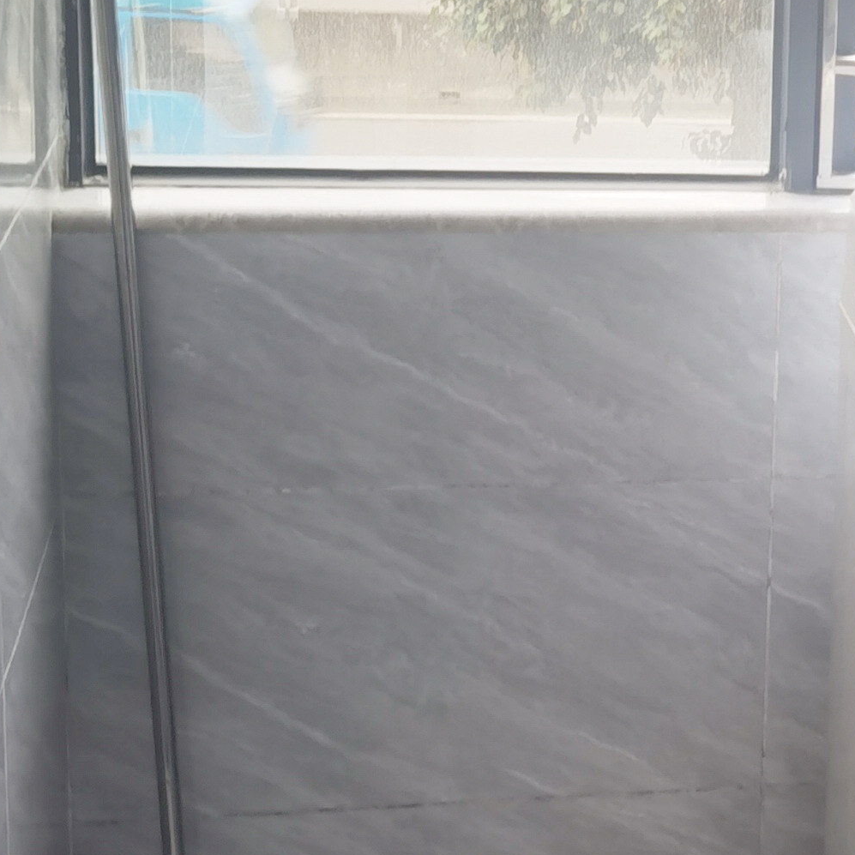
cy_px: 249
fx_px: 2739
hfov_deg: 16.5
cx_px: 1209
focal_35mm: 98
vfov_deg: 17.7
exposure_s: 1/64.9
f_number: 1.9
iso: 50
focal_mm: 6.71
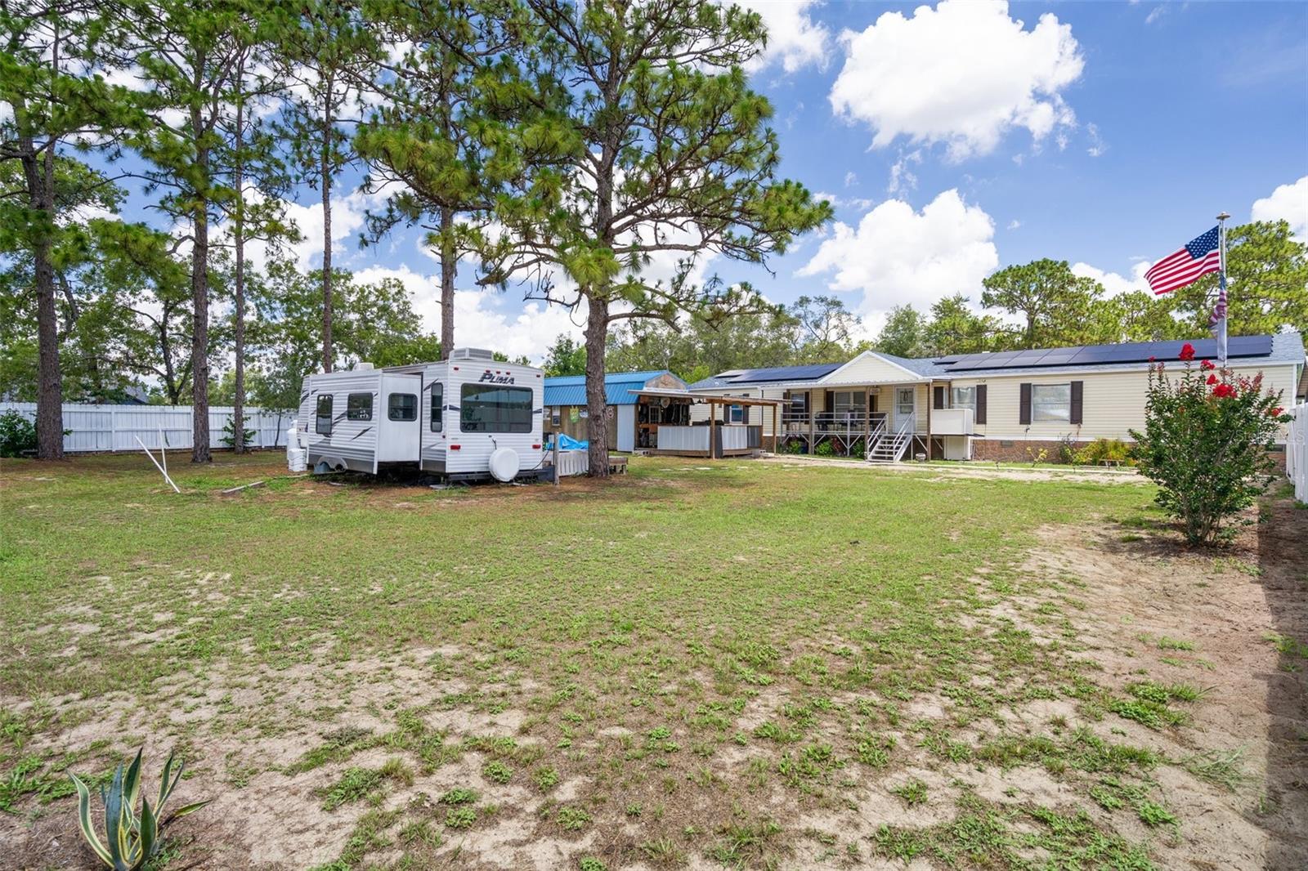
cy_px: 436
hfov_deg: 93.3
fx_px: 617
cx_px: 654
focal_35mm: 17
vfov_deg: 70.4
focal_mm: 17
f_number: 8
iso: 320
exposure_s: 1/125
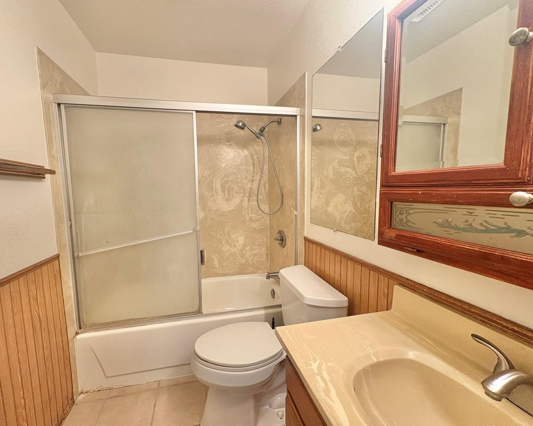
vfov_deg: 84.0
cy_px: 213
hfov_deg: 96.6
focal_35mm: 15
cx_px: 244
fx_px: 237
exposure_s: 1/60
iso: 250
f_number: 2.2
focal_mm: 2.22
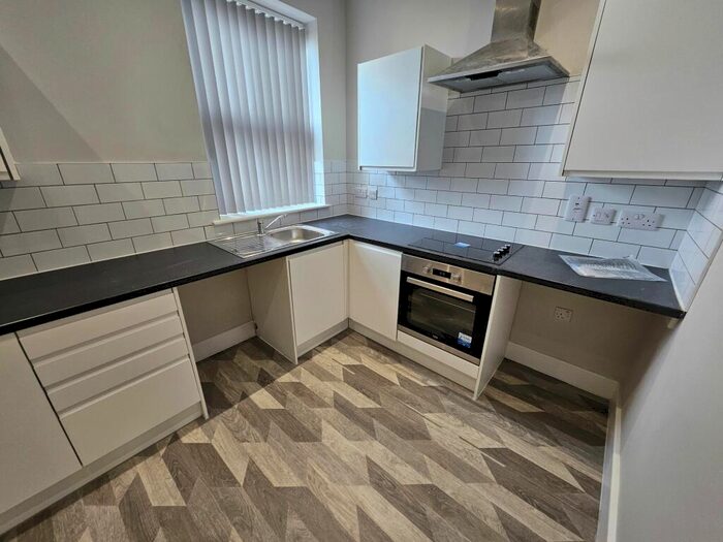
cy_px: 271
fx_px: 272
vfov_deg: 89.9
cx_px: 362
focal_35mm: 13
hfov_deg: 106.2
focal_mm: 1.74
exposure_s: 1/50
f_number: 2.2
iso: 80
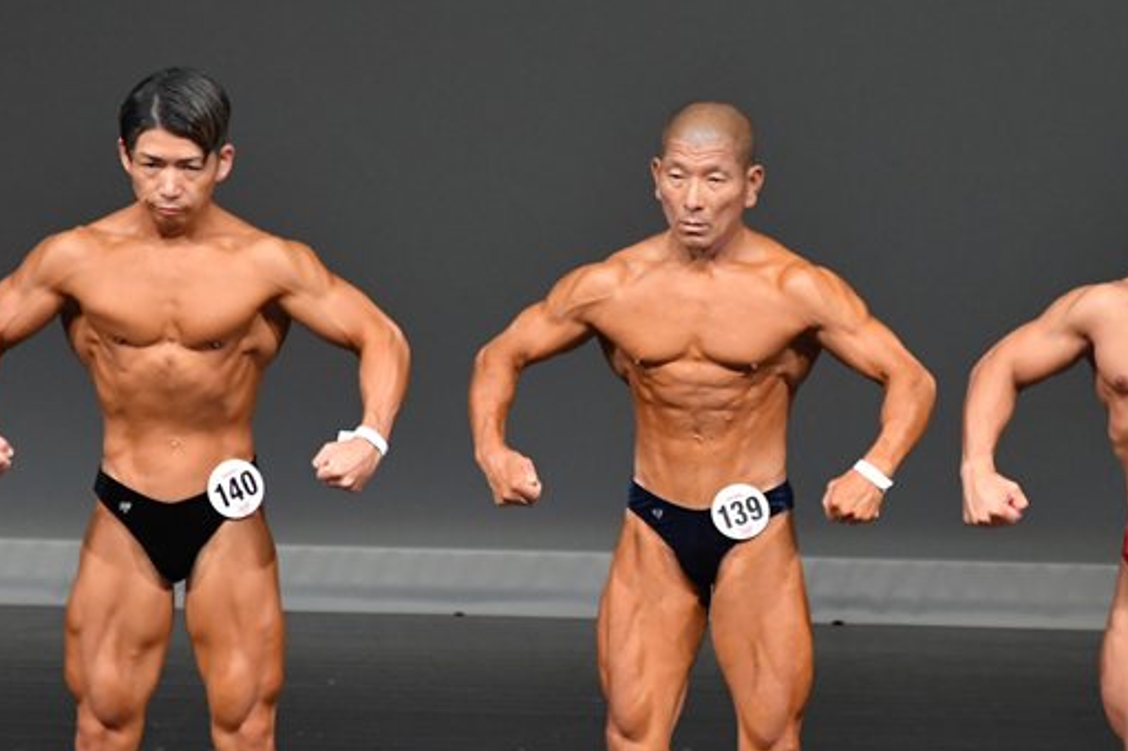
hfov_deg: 3.6
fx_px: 17817
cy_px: 530
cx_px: 723
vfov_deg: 2.4
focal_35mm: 569
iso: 4000
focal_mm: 250
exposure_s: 1/400
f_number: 5.6
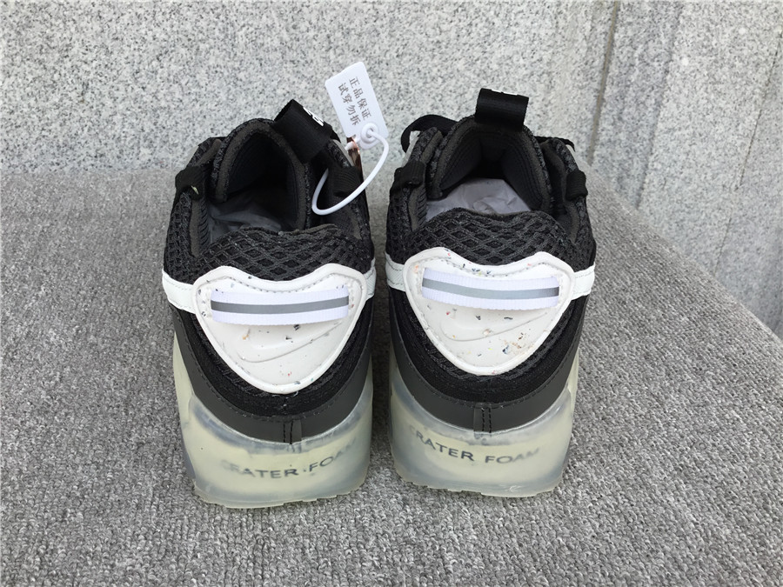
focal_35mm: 31
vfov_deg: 45.4
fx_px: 701
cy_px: 294
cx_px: 392
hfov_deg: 58.4
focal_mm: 3.3
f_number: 2.4
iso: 25
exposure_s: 1/347
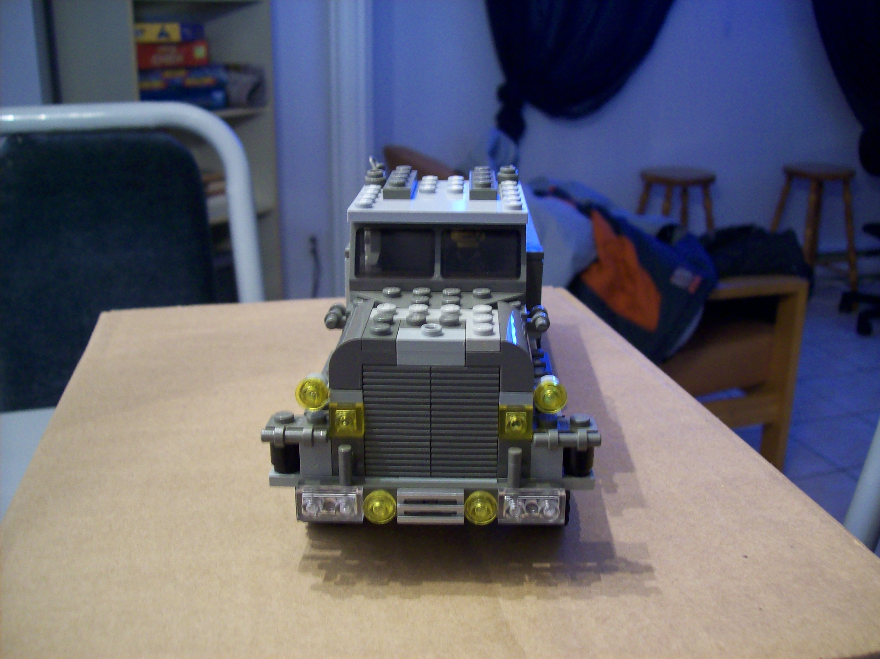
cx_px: 440
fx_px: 915
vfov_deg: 39.6
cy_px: 330
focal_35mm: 36
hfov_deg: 51.4
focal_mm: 6
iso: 160
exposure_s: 1/15.1
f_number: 2.7
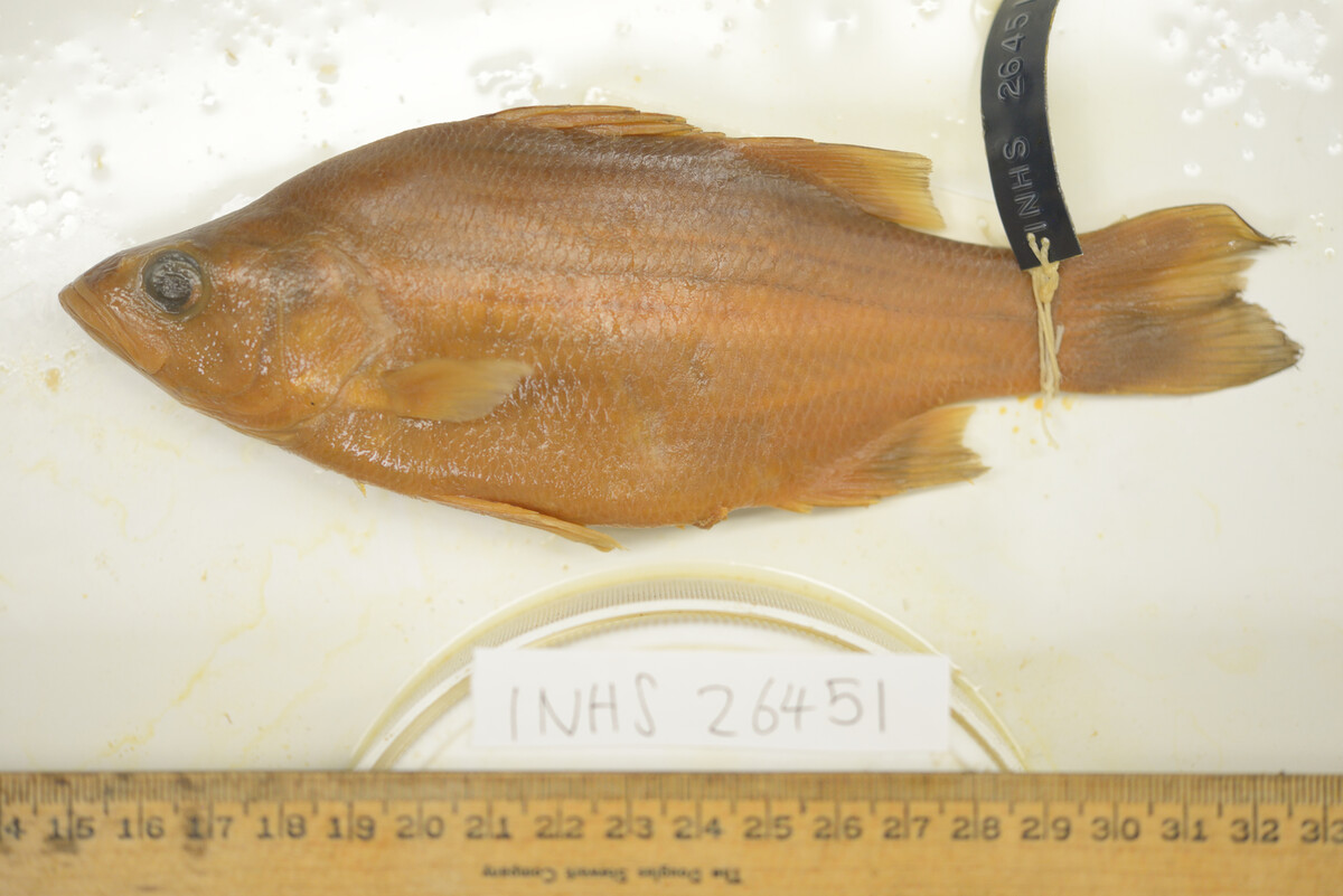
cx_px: 672
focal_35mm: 60
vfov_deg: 22.6
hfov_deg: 33.4
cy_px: 448
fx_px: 2239
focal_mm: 60
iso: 800
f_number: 3
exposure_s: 1/160
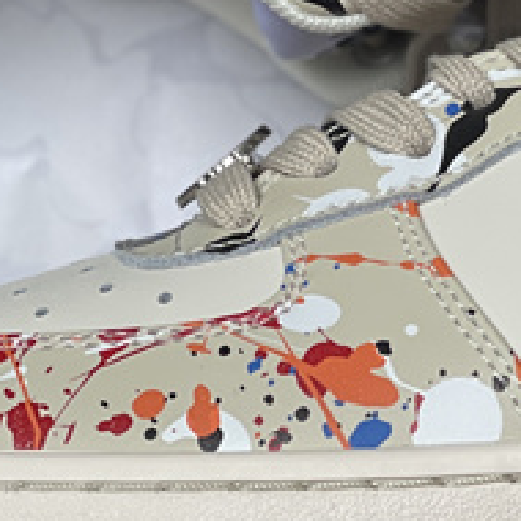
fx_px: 3746
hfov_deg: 7.9
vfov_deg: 7.9
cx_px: 491
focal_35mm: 220
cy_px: -132
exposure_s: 1/121
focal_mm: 7.5
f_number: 2.2
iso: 25
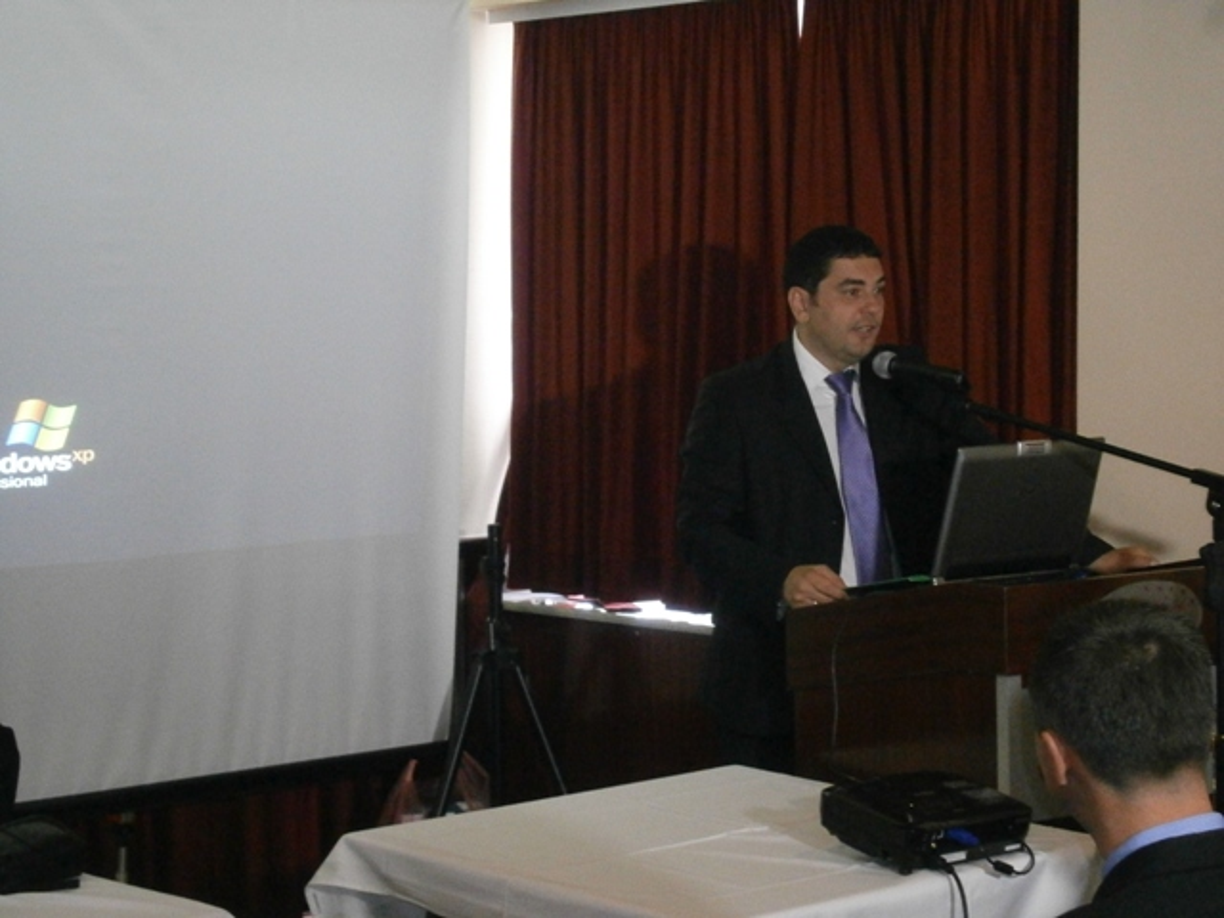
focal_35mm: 73
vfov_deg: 20.2
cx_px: 612
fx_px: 2581
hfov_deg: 26.7
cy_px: 459
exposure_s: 1/20
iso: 800
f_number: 4.4
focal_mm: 13
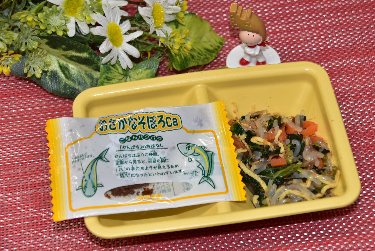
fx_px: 1095
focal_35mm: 105
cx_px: 188
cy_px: 126
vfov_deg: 13.1
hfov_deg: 19.4
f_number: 5.6
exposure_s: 1/100
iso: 400
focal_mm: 70
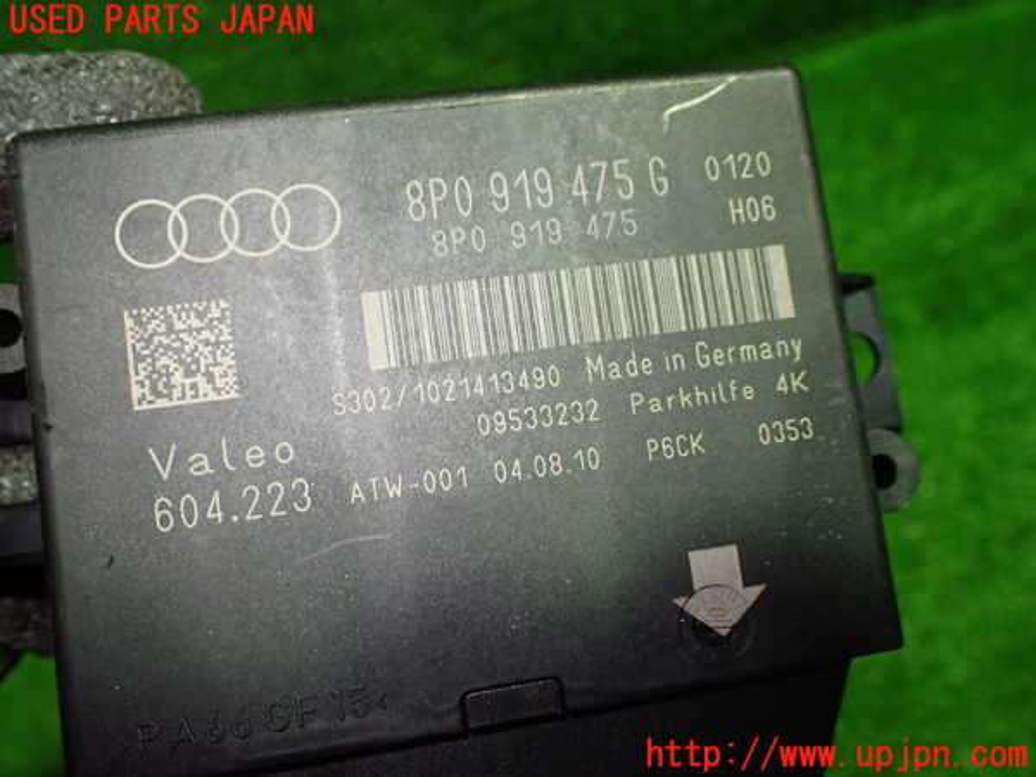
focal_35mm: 30
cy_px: 388
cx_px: 518
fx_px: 898
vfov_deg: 46.8
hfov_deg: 60.0
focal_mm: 5.4
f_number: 2.3
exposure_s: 1/125
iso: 640
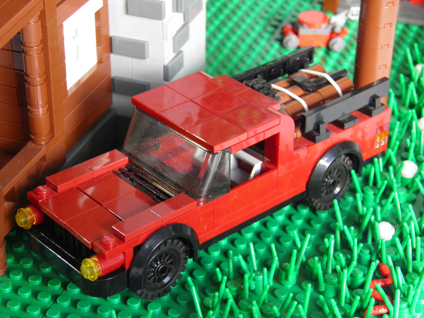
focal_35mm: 84
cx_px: 212
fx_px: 1029
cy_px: 159
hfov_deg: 23.3
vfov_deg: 17.6
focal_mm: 15.2
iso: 100
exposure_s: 1/10
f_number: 3.9
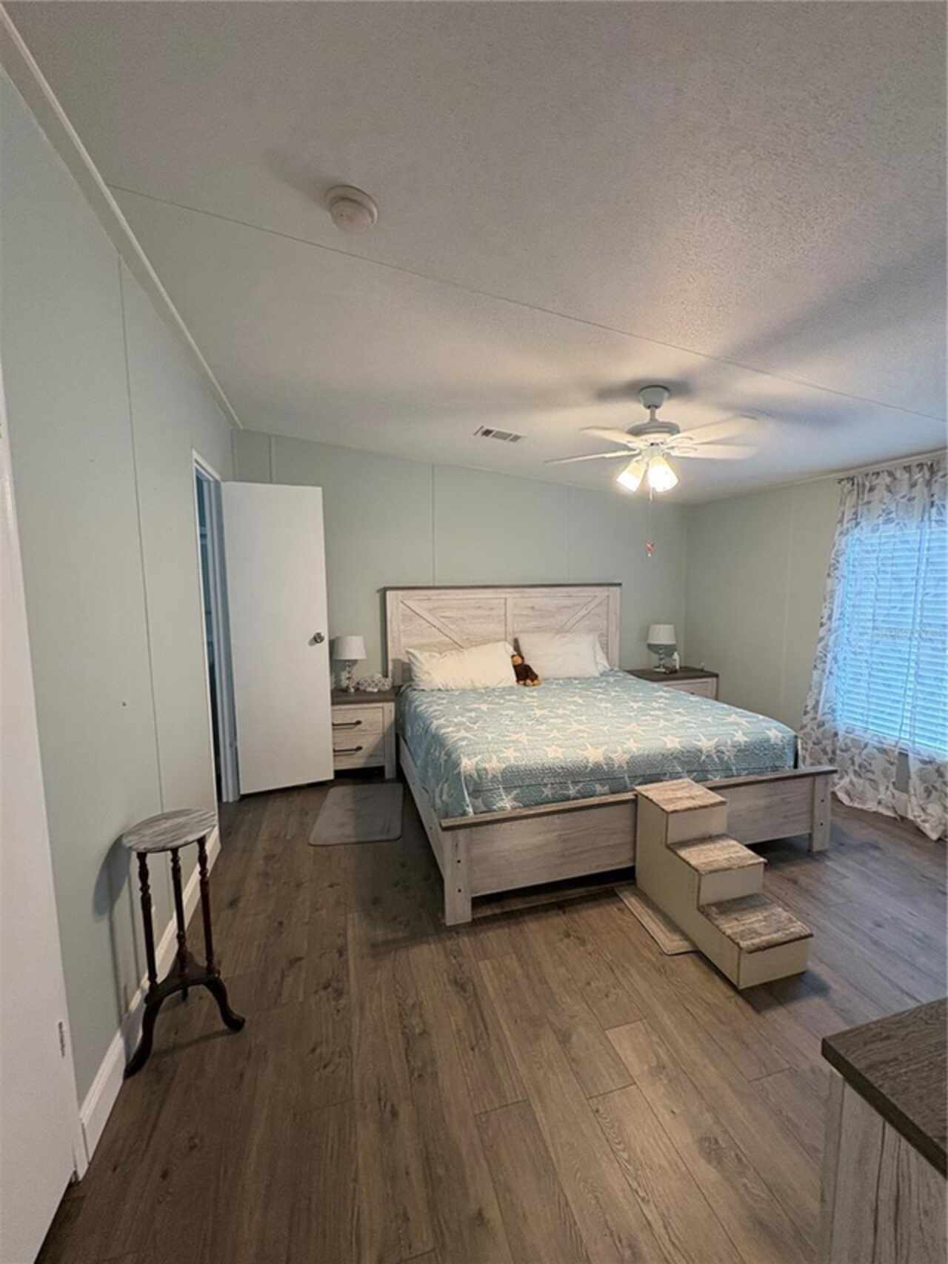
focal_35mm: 14
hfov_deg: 85.7
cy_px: 632
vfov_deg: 102.1
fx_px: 511
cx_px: 474
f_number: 2.2
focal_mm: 2.22
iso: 250
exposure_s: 1/60
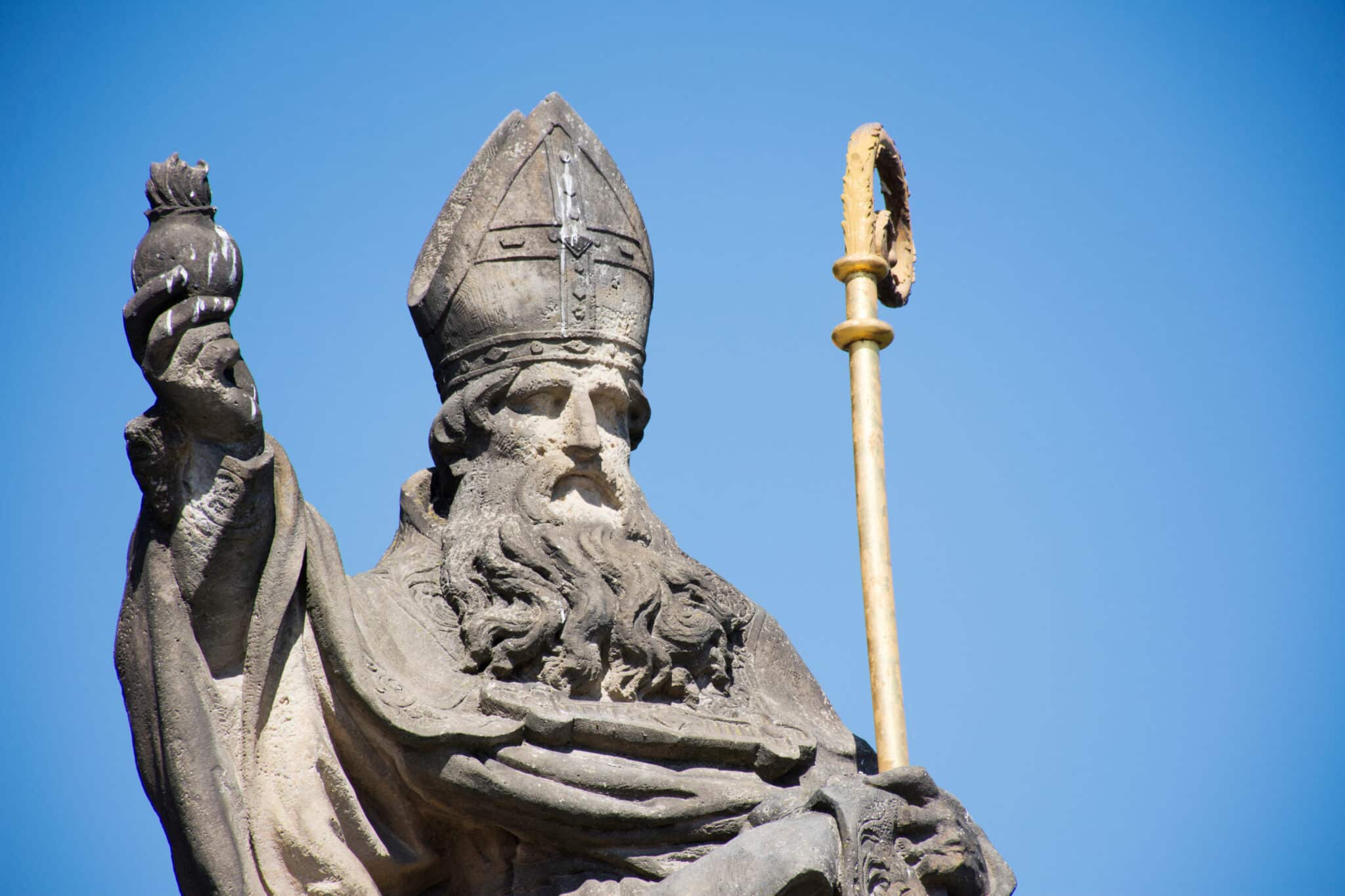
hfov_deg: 9.8
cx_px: 672
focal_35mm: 210
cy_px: 448
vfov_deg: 6.5
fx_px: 7845
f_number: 7.1
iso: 200
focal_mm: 140
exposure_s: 1/640
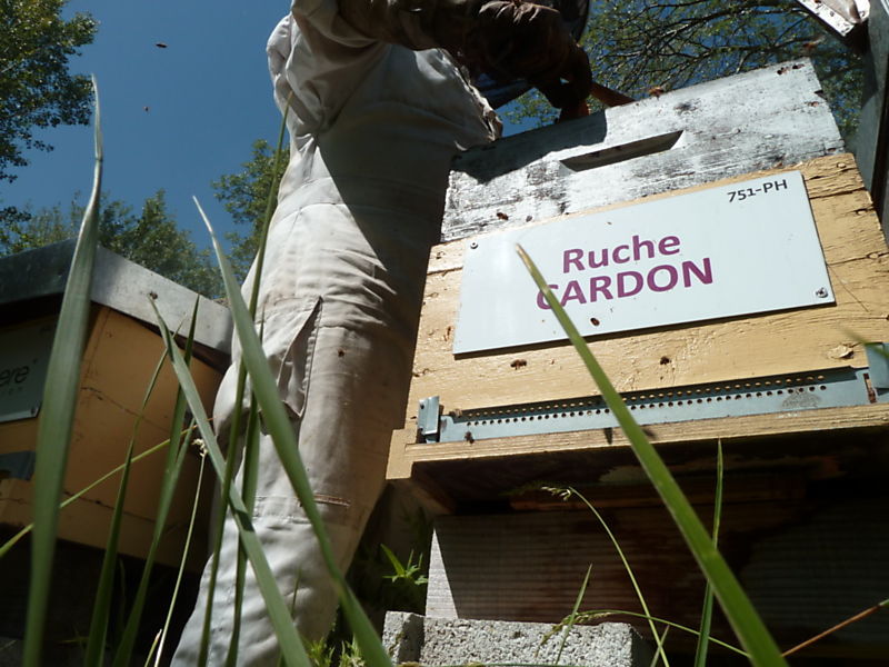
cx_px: 444
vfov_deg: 54.9
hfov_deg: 69.4
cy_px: 334
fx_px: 642
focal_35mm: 25
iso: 80
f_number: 5.6
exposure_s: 1/500
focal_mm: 4.1
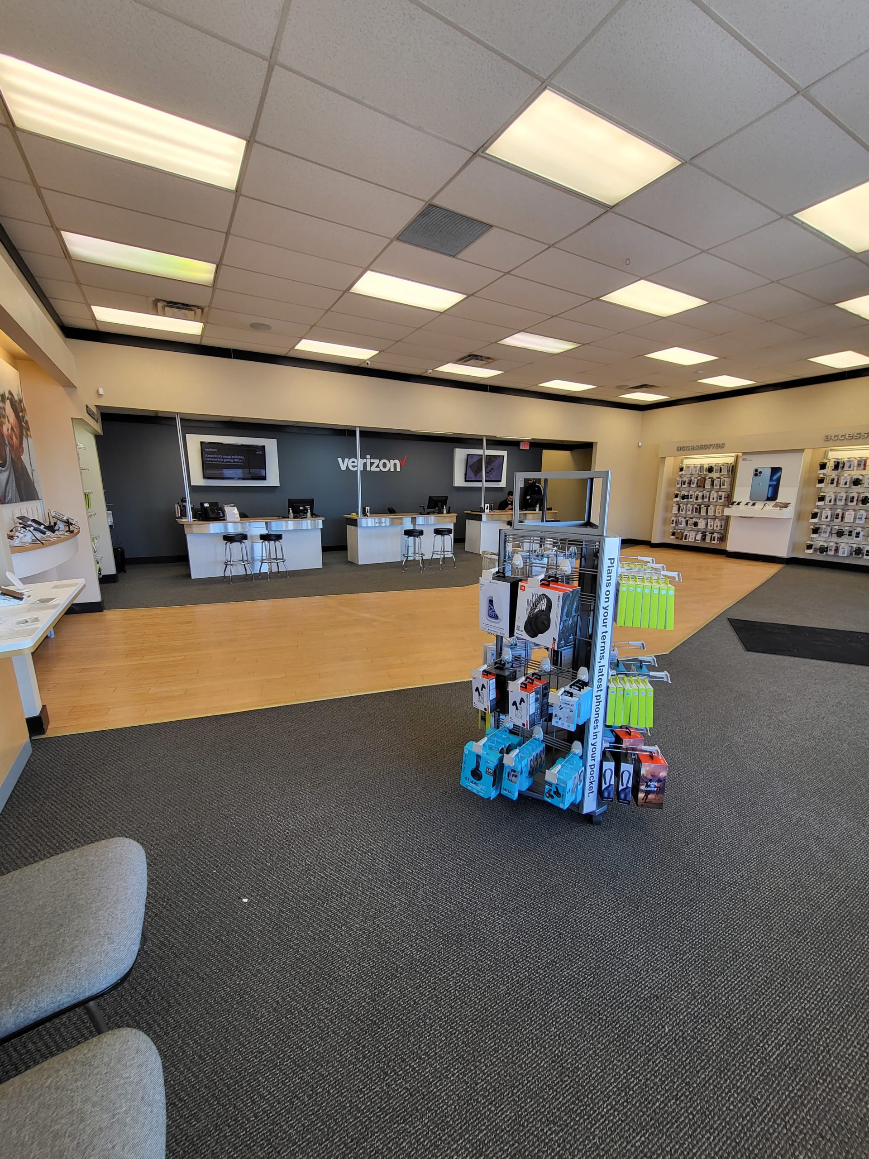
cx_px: 434
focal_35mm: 13
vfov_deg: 106.2
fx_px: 435
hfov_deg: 89.9
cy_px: 580
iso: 40
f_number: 2.2
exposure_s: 1/60
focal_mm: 1.74
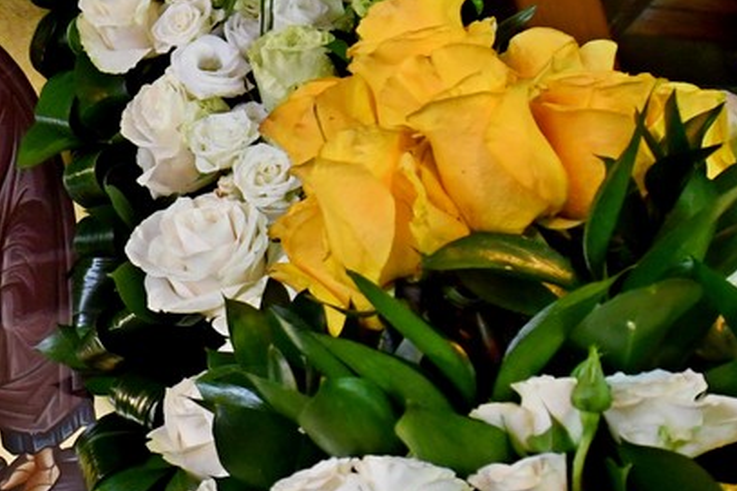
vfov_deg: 24.2
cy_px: 223
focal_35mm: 56
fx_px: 1146
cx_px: -16
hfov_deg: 32.5
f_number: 4.8
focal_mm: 13
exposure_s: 1/20
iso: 1000
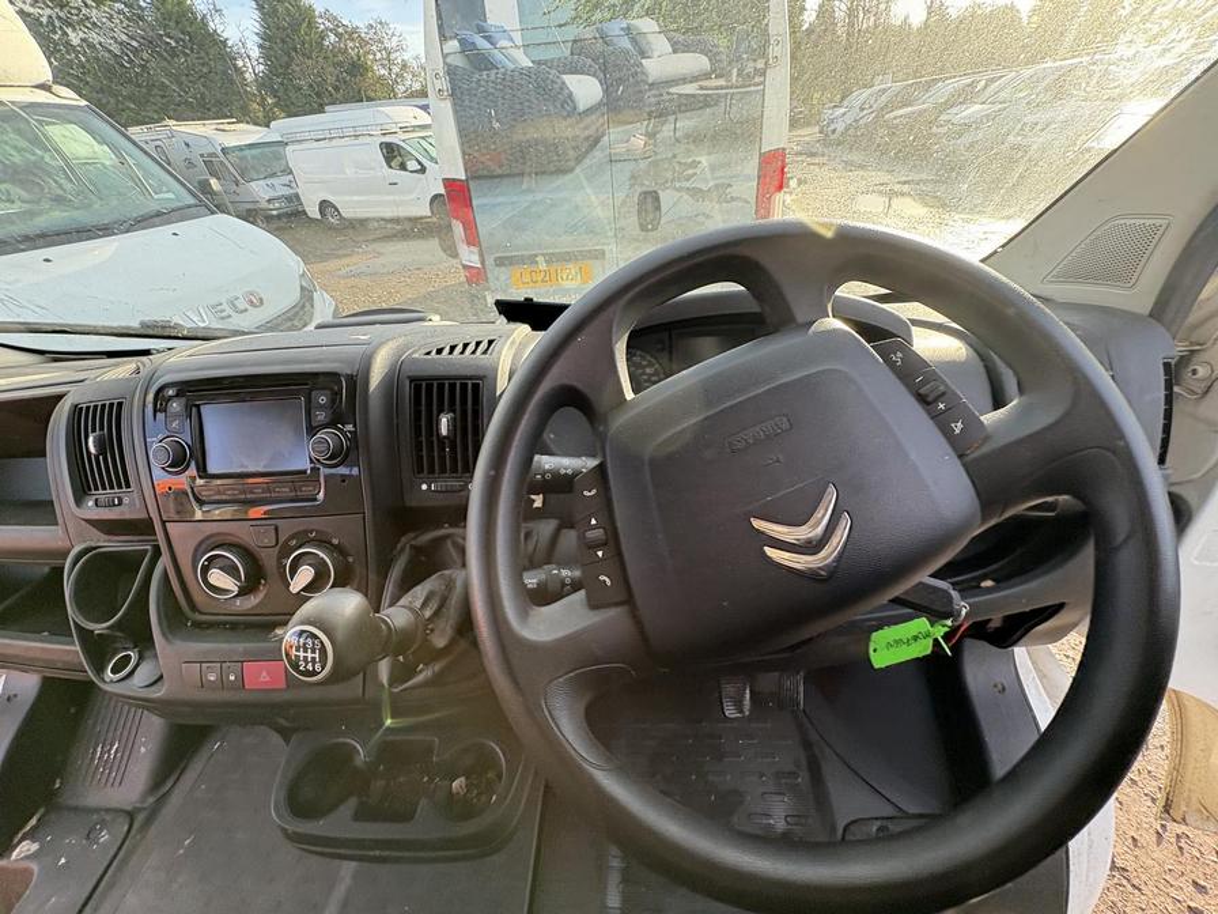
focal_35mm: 14
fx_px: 493
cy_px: 457
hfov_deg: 102.1
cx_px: 609
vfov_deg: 85.7
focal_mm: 2.22
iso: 100
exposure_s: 1/134
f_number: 2.2
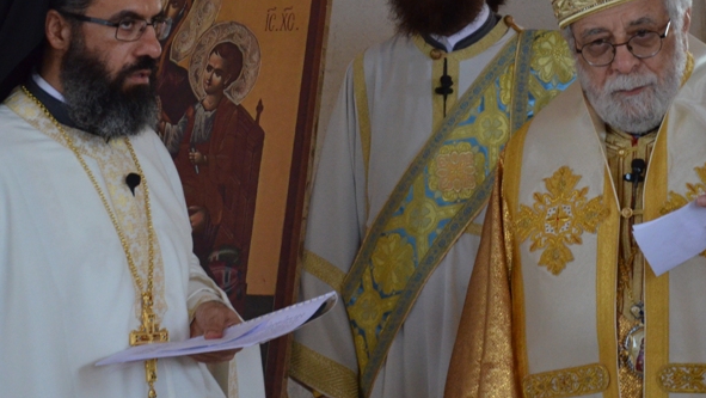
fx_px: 3146
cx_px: 375
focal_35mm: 168
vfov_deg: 7.2
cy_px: 152
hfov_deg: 12.8
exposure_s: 1/200
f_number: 7.1
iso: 2000
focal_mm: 66
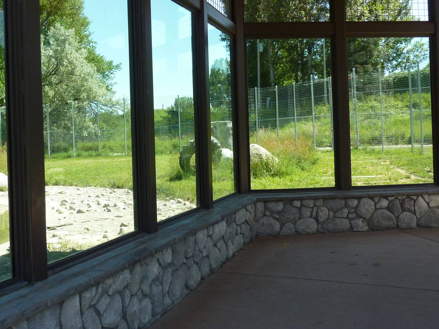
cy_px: 140
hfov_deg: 49.4
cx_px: 152
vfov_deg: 38.6
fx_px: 469
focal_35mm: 37
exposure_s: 1/500
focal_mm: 4.1
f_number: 3.3
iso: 160
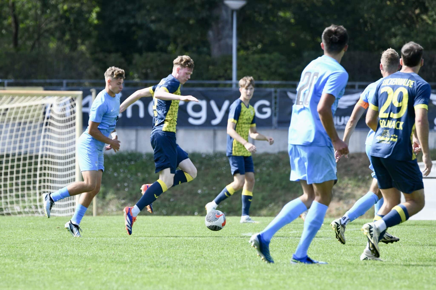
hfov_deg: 5.2
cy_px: 145
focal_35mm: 400
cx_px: 218
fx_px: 4844
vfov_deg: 3.4
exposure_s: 1/1600
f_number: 8
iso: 2000
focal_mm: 400
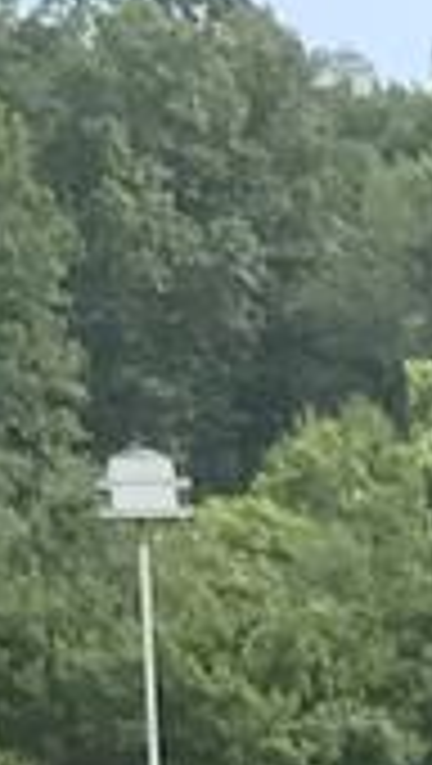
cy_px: 1728
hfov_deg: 4.0
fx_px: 5827
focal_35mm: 287
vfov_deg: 7.1
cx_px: 1634
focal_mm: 3.99
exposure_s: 1/1330
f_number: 1.8
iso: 20
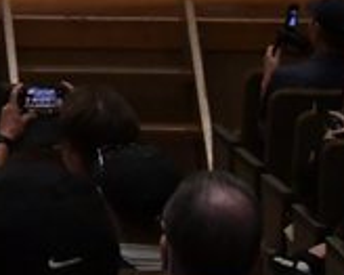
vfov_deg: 3.7
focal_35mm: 412
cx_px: -456
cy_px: -239
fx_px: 4192
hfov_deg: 4.6
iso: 6400
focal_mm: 62
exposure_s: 1/400
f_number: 5.6
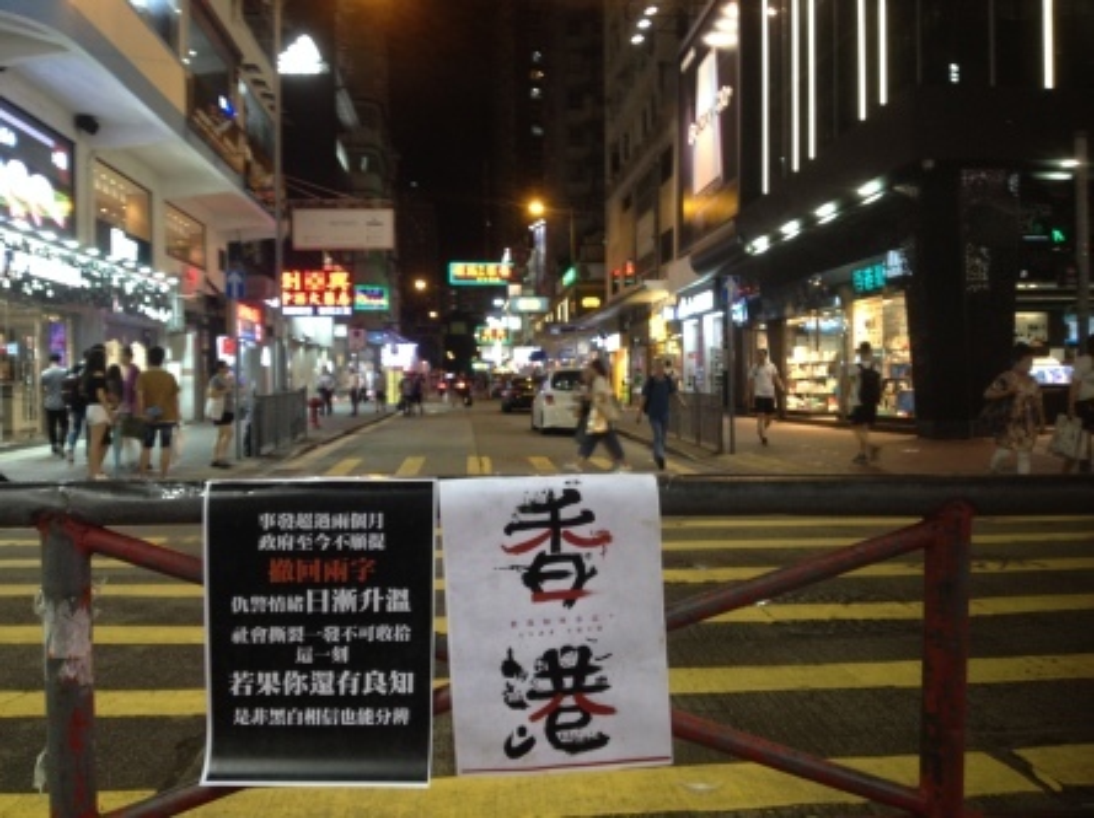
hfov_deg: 52.7
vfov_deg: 40.6
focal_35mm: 35
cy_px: 409
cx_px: 547
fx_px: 1105
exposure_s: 1/20
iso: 100
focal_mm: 4.28
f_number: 2.4
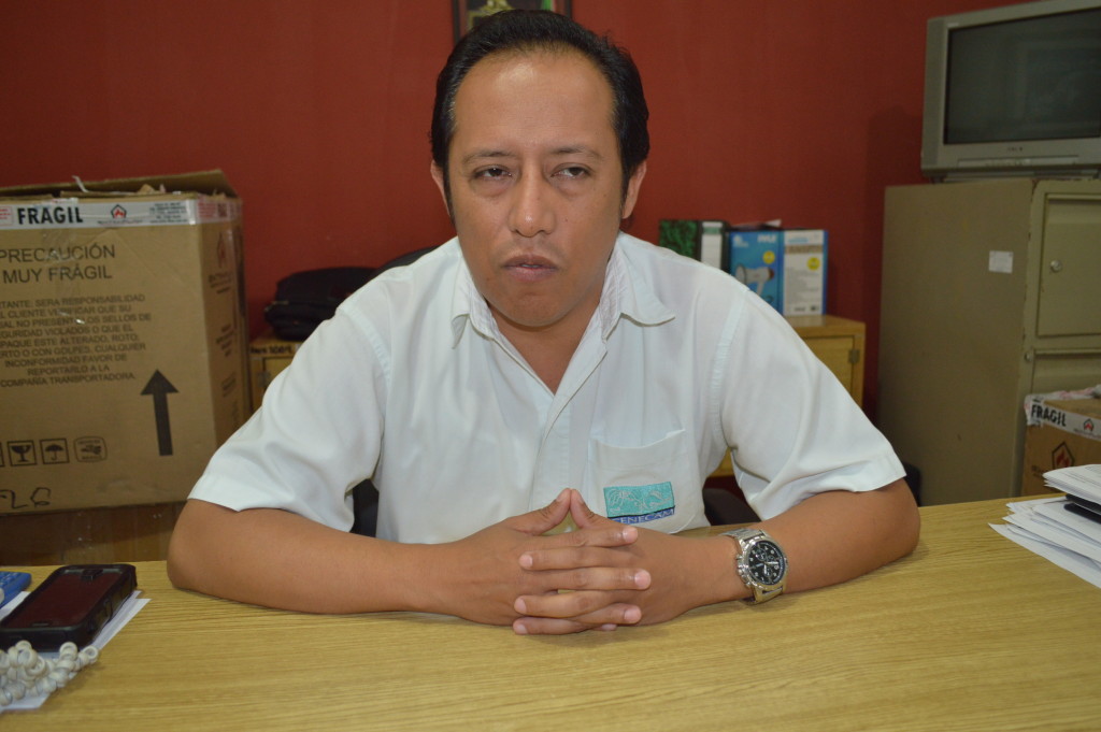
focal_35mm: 27
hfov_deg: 67.4
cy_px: 366
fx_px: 825
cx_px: 550
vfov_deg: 47.9
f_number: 3.5
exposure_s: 1/60
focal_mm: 18
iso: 560
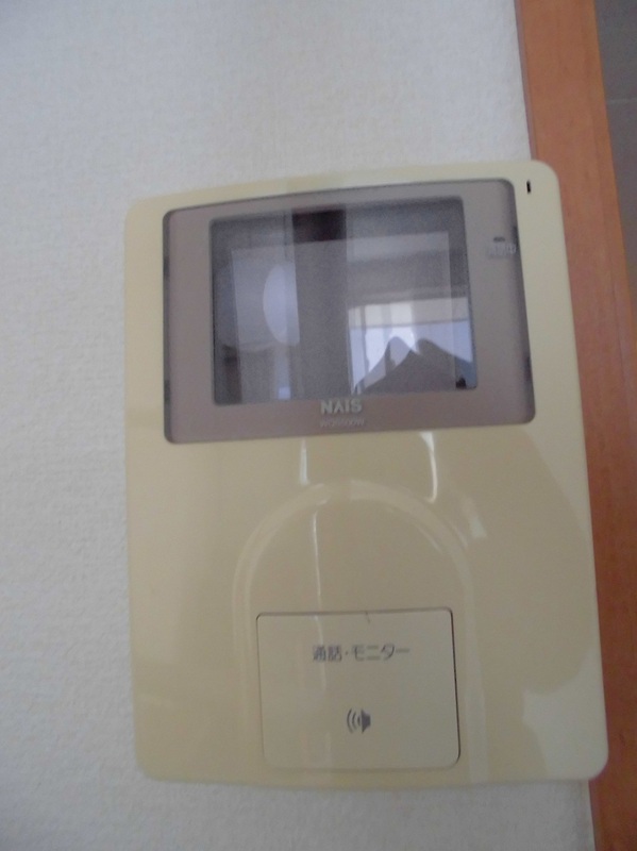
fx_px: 639
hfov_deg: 53.0
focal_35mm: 26
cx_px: 318
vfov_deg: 67.3
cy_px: 426
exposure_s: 1/60
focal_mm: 4.6
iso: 400
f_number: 3.5
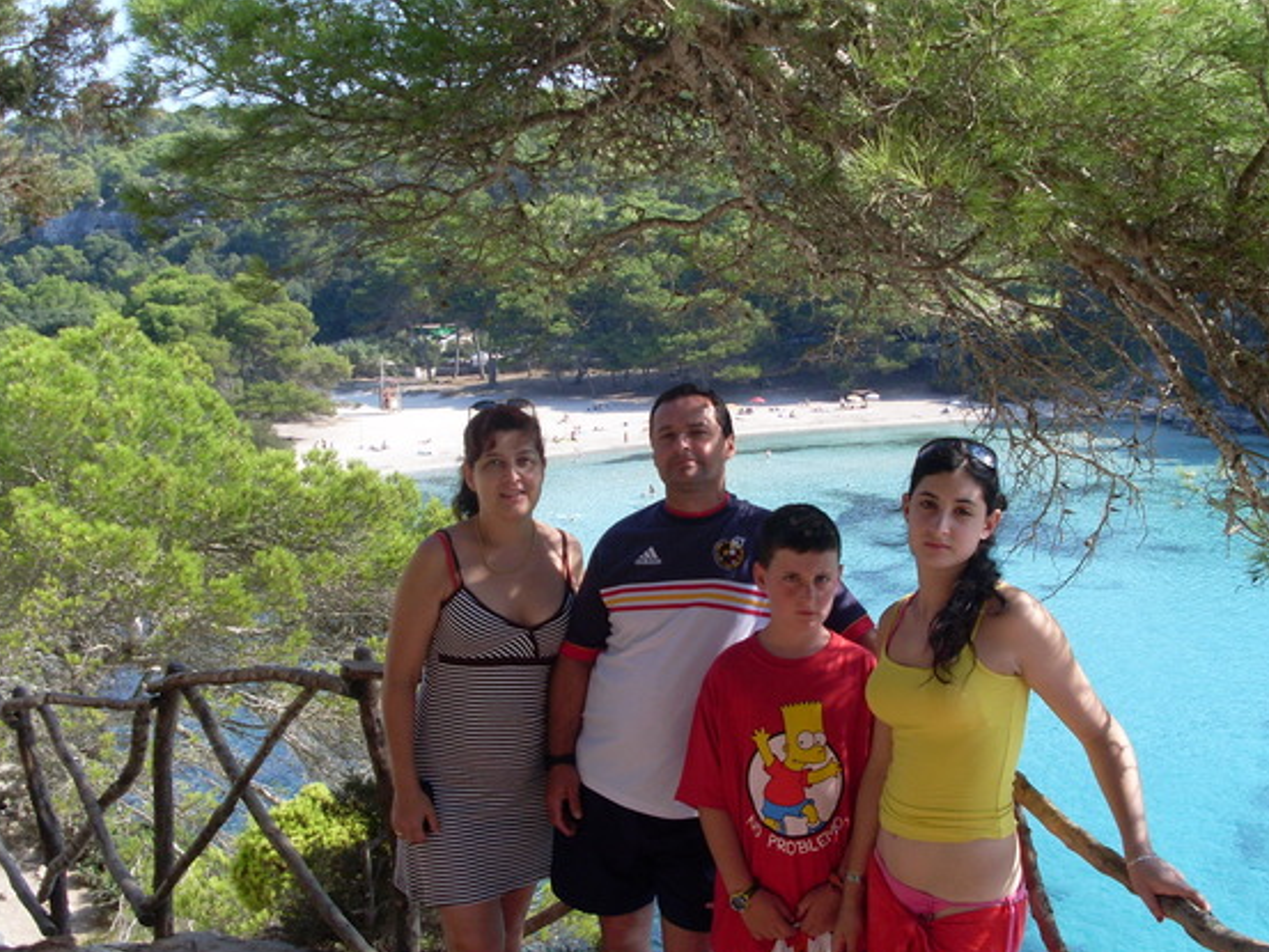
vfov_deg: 32.9
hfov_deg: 42.9
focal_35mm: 44
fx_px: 1613
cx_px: 698
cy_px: 473
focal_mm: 6.3
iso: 80
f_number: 7.7
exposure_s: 1/125
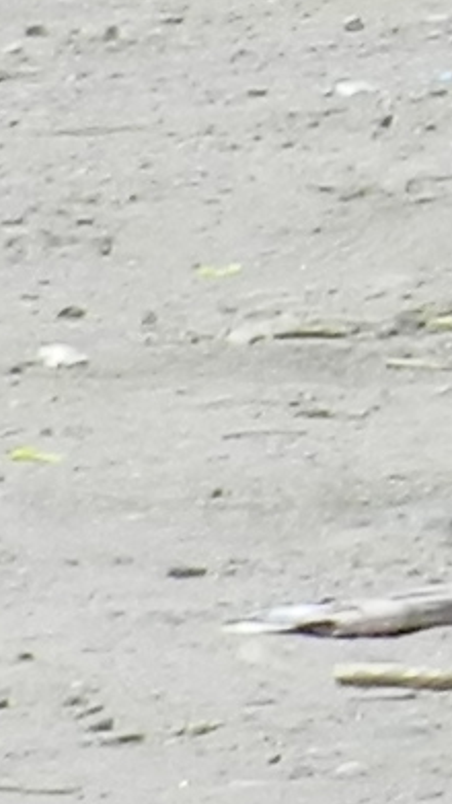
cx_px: 2685
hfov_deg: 2.0
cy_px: -808
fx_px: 12568
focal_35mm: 590
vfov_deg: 3.6
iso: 160
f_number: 4.4
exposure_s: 1/1000
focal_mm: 9.4
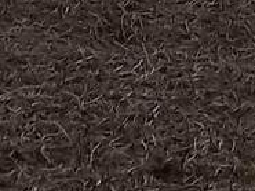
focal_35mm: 221
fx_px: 1629
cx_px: 474
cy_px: -455
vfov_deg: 6.0
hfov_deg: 8.6
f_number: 9.4
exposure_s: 1/320
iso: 80
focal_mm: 5.7
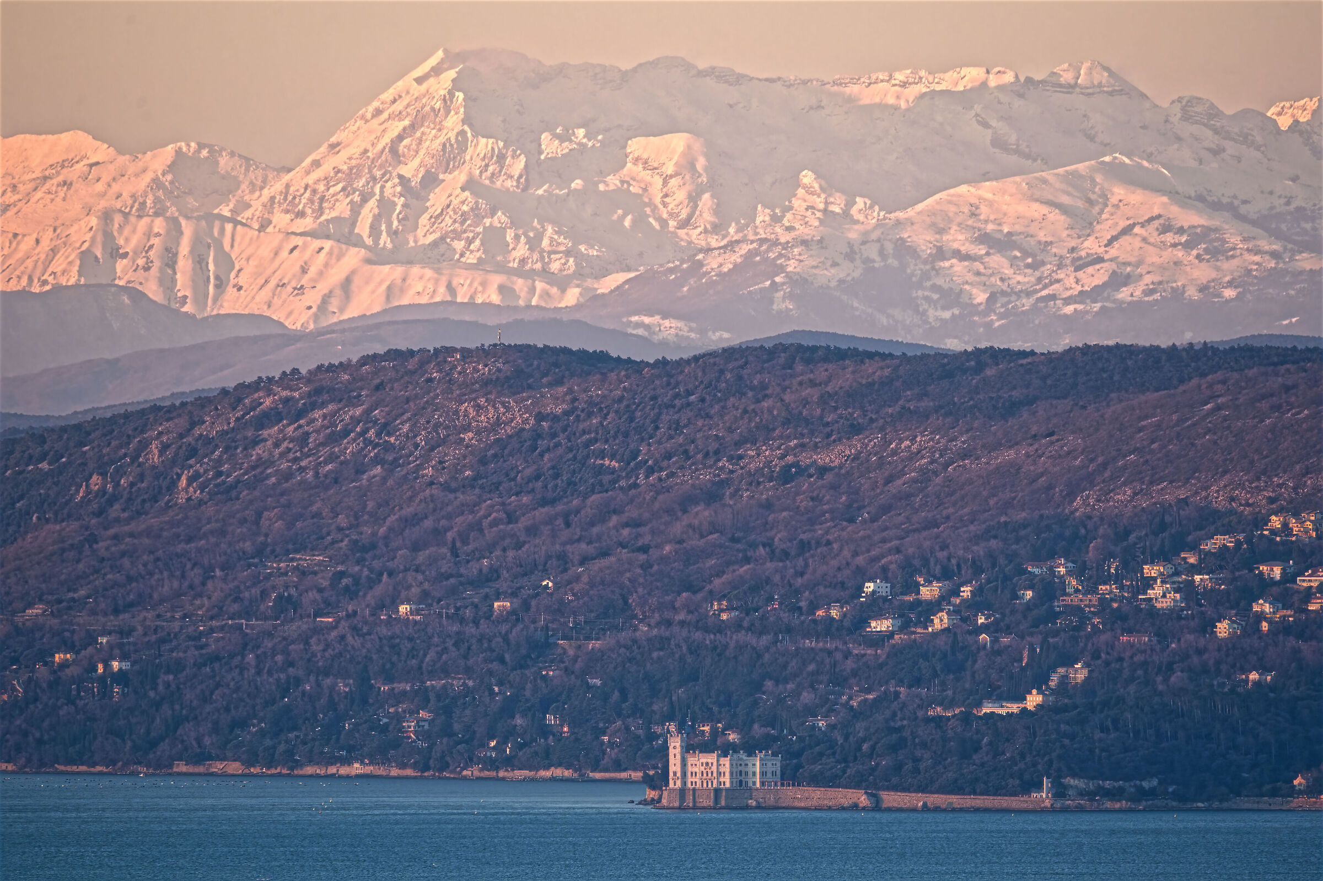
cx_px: 662
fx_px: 20203
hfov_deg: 3.8
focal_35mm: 550
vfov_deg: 2.5
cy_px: 440
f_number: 8
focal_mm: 550
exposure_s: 1/200
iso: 1000
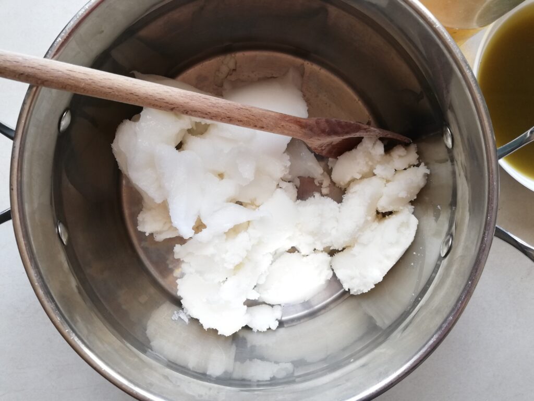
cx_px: 267
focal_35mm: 26
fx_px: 401
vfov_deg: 53.1
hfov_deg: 67.3
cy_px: 200
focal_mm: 3.81
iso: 160
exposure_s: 1/50
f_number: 2.2
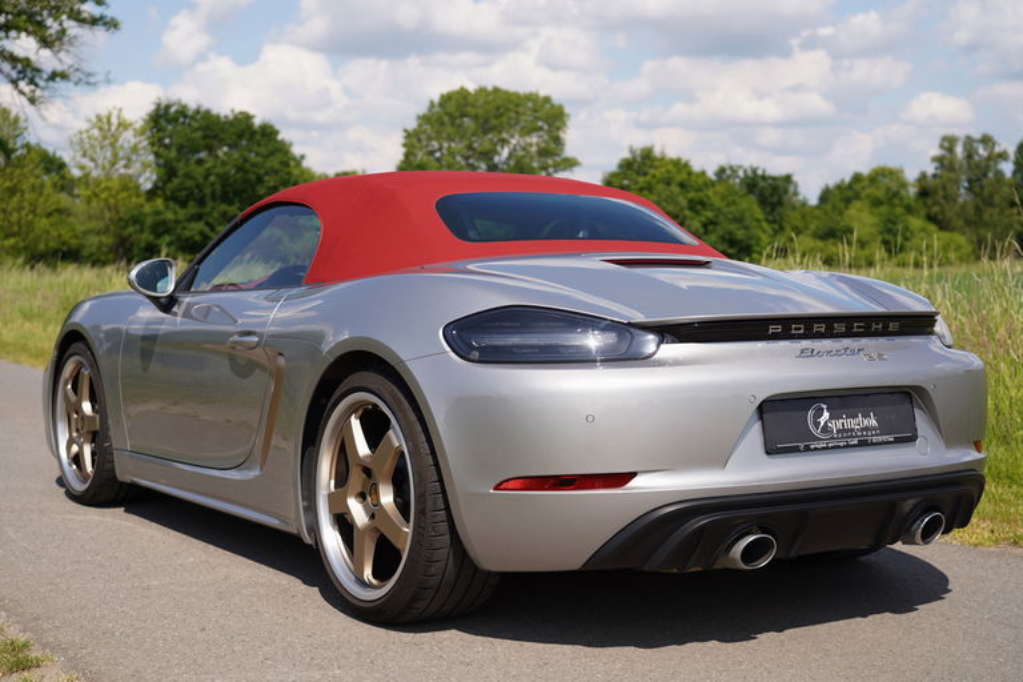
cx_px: 512
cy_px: 341
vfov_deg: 27.5
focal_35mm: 49
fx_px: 1392
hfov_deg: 40.3
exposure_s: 1/800
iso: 100
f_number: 4
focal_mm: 49
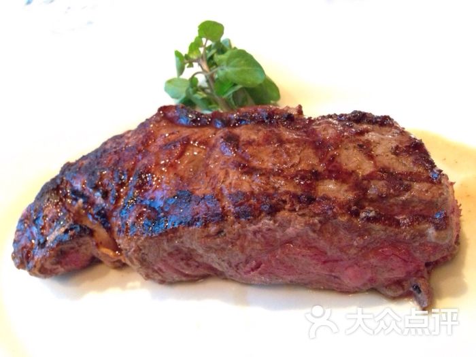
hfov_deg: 55.4
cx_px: 238
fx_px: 454
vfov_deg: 42.9
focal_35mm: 33
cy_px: 178
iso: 640
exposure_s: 1/15
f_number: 2.4
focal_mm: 4.12
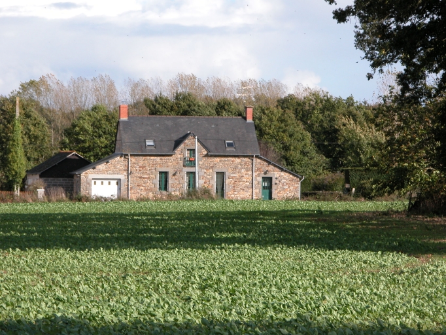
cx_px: 223
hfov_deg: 11.2
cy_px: 168
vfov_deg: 8.4
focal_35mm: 176
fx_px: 2268
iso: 100
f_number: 5.6
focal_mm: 44.7
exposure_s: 1/290
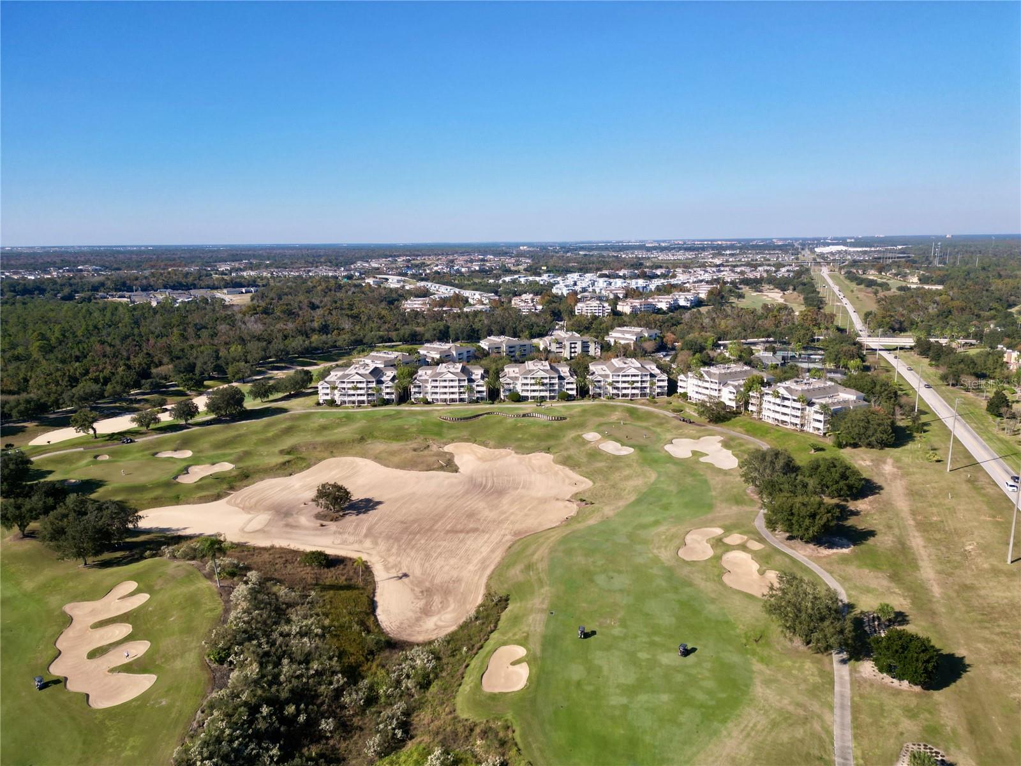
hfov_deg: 71.6
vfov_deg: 56.8
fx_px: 708
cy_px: 383
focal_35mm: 24
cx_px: 510
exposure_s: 1/320
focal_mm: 6.72
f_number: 1.7
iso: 100
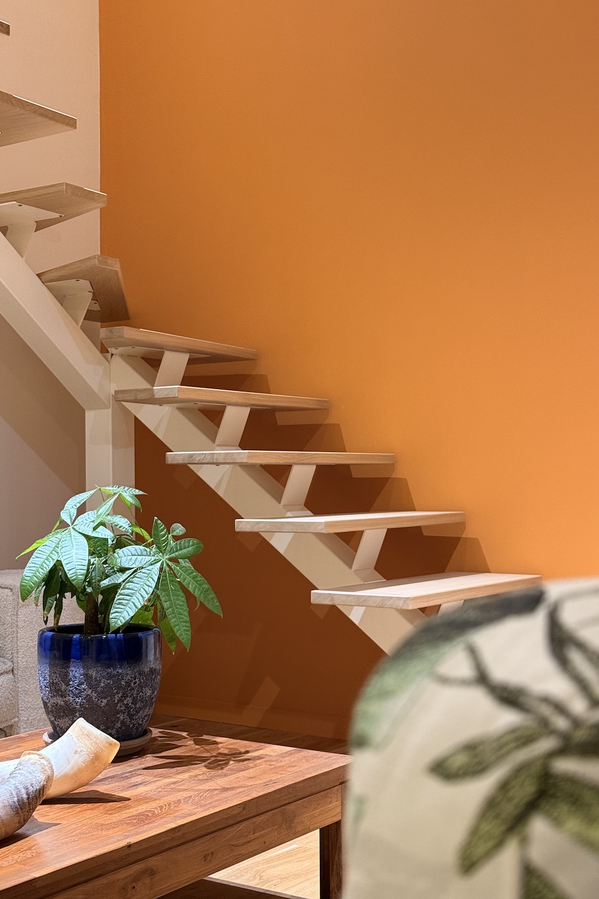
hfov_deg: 27.0
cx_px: 275
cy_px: 450
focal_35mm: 50
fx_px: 1248
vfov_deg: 39.6
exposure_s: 1/50
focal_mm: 6.76
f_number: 1.78
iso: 250
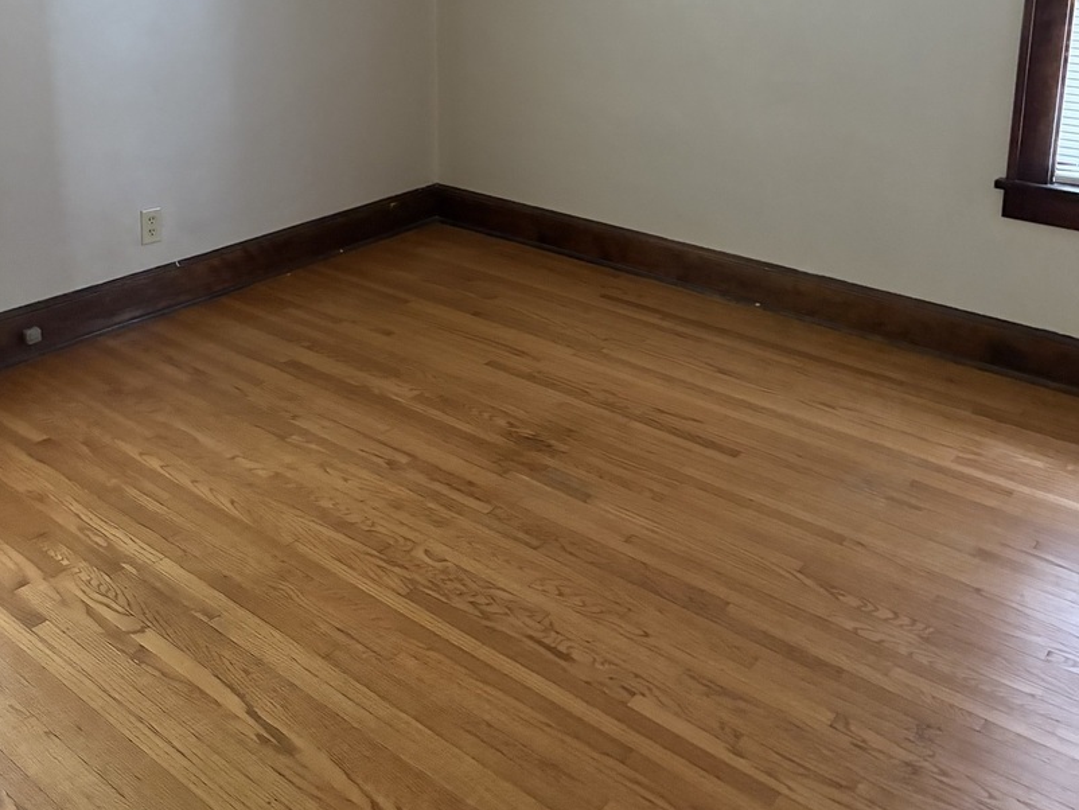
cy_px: 120
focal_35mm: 35
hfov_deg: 52.6
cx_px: 540
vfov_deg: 38.6
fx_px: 1091
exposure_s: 1/30
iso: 1000
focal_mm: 5.96
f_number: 1.6
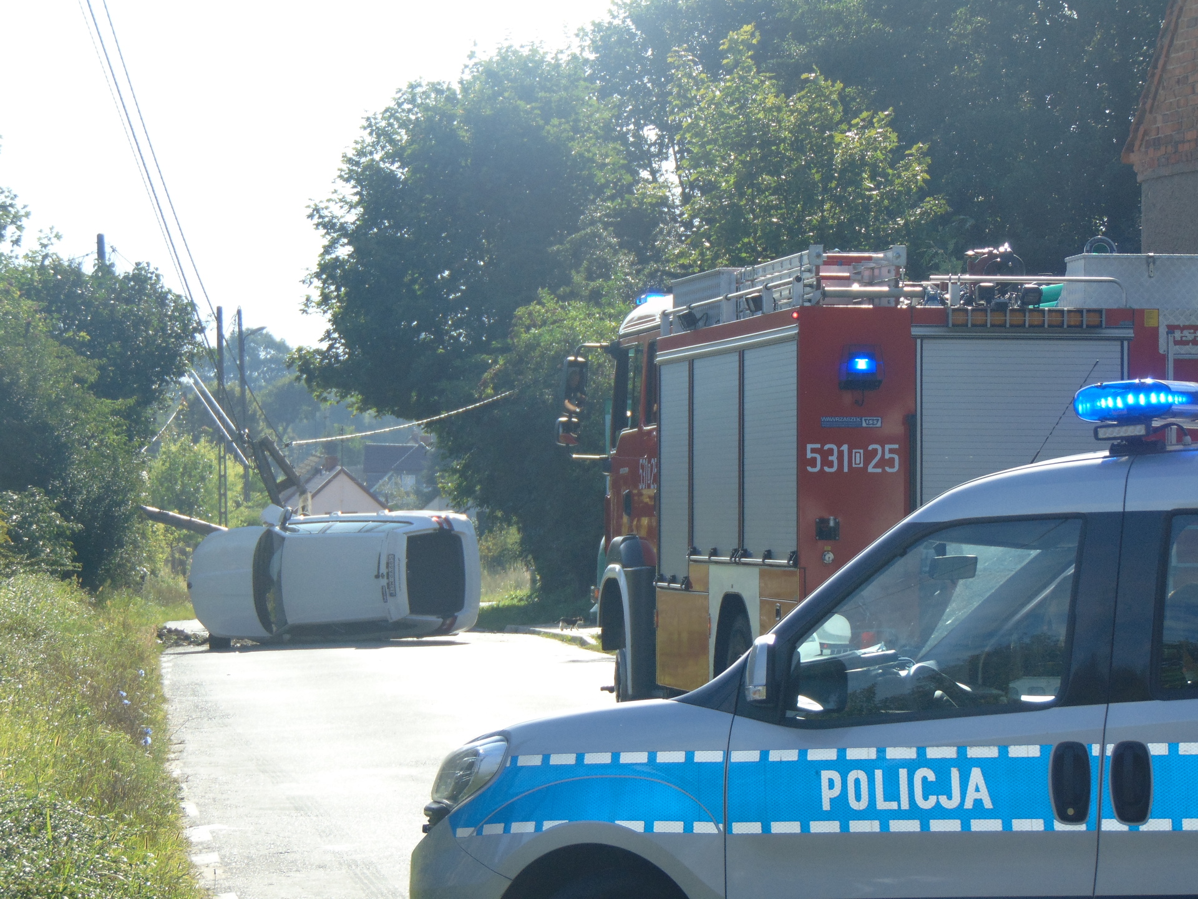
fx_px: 4603
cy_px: 450
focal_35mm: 133
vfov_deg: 11.1
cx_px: 599
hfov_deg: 14.8
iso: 80
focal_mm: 23.9
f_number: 4
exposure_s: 1/500
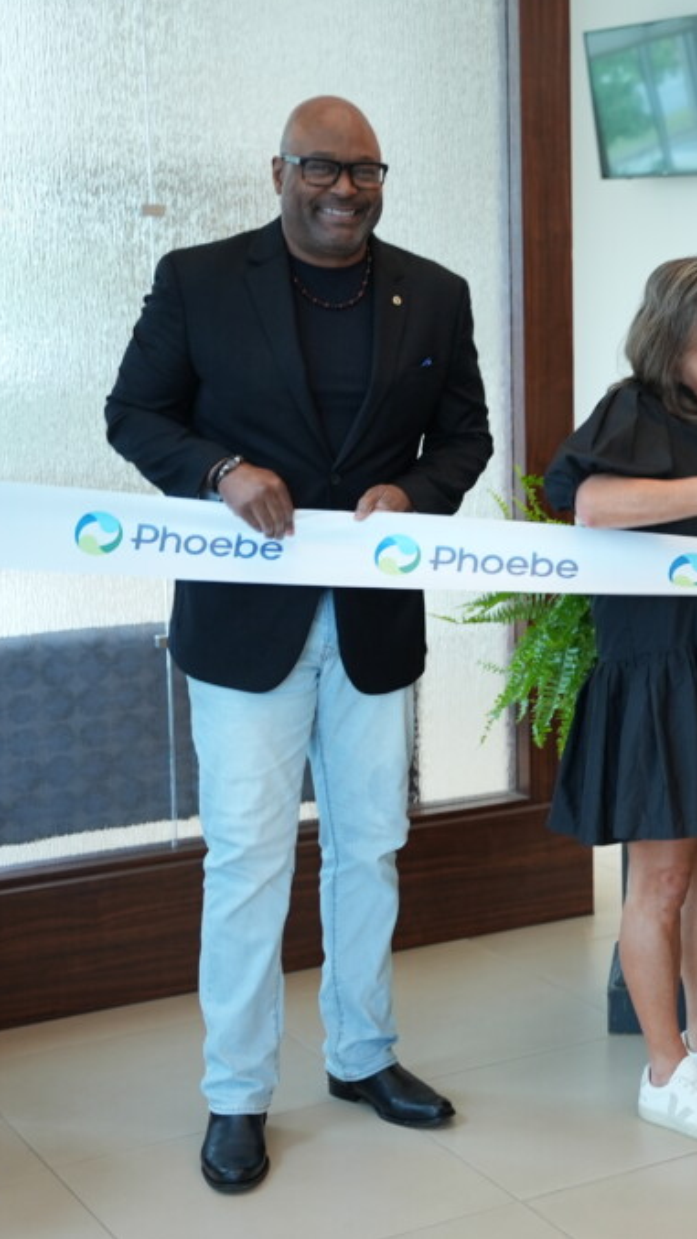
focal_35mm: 66
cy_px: 615
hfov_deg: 17.6
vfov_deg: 32.1
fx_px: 2156
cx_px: 799
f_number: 2.8
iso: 800
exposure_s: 1/125
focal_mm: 41.4
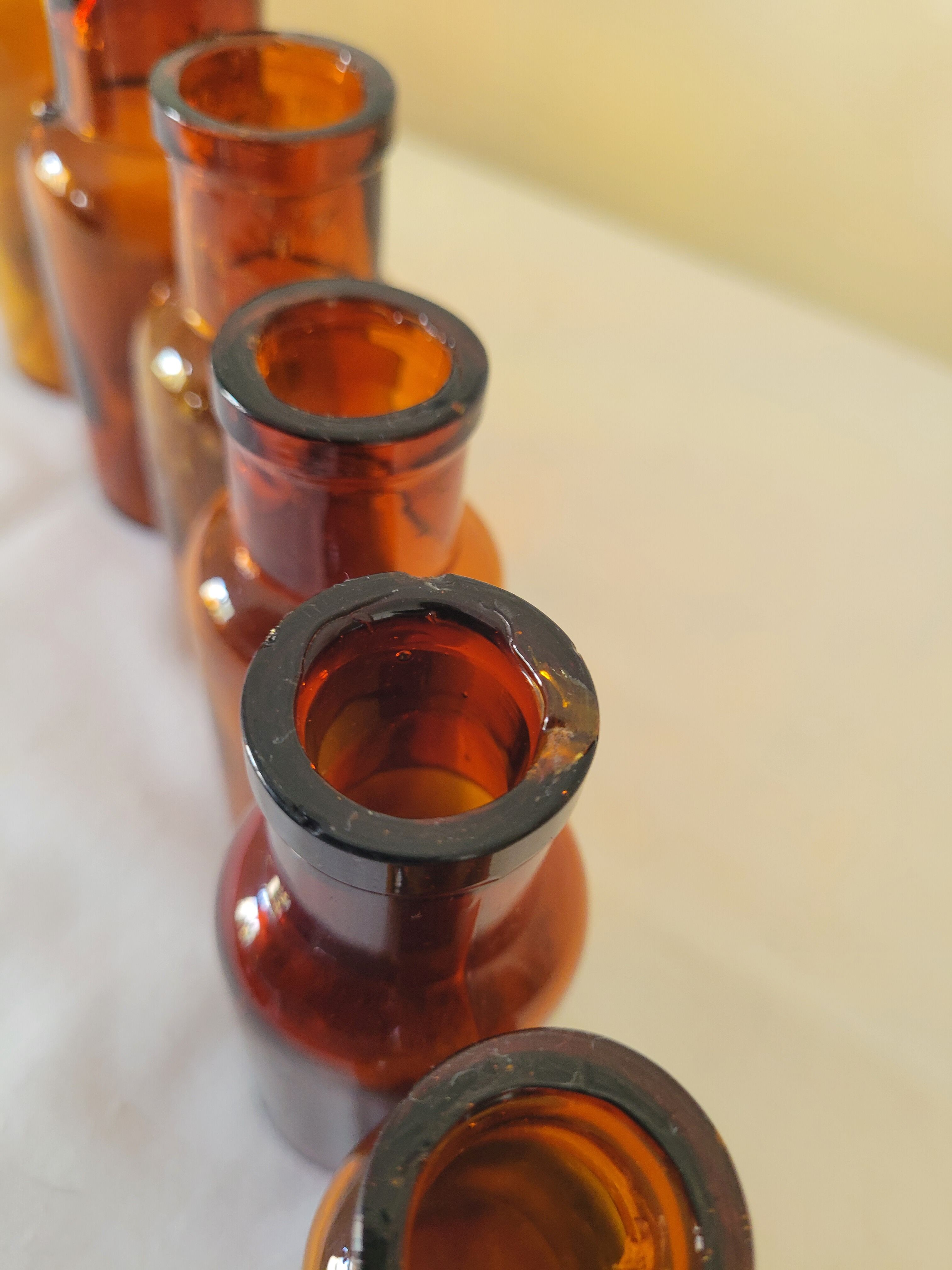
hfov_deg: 53.1
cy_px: 635
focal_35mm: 26
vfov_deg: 67.3
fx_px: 953
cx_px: 476
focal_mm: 5.4
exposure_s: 1/50
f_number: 1.8
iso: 250
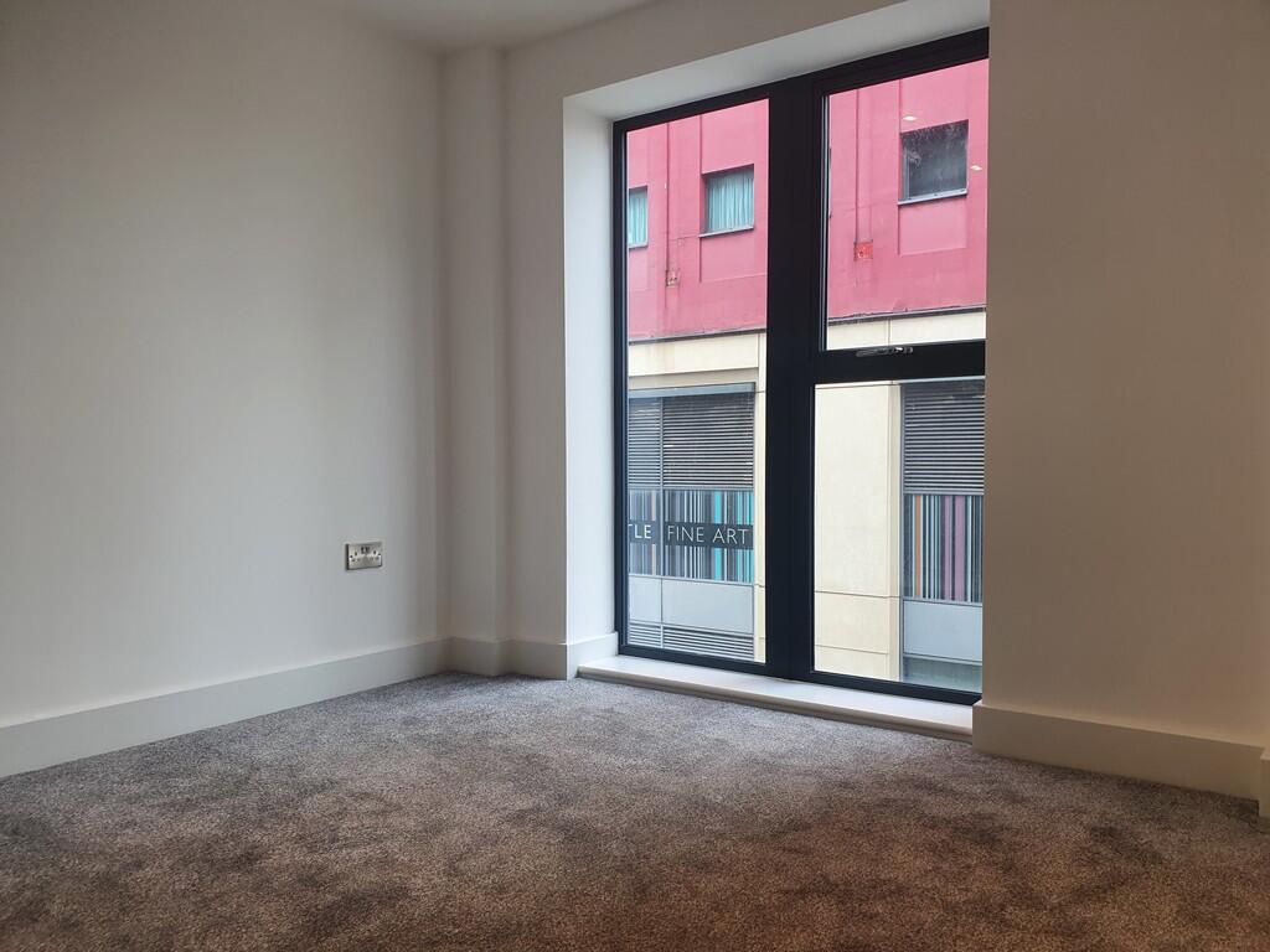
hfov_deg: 67.3
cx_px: 635
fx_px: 954
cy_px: 476
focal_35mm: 26
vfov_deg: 53.1
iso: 64
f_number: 2.4
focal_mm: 4.32
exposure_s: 1/100
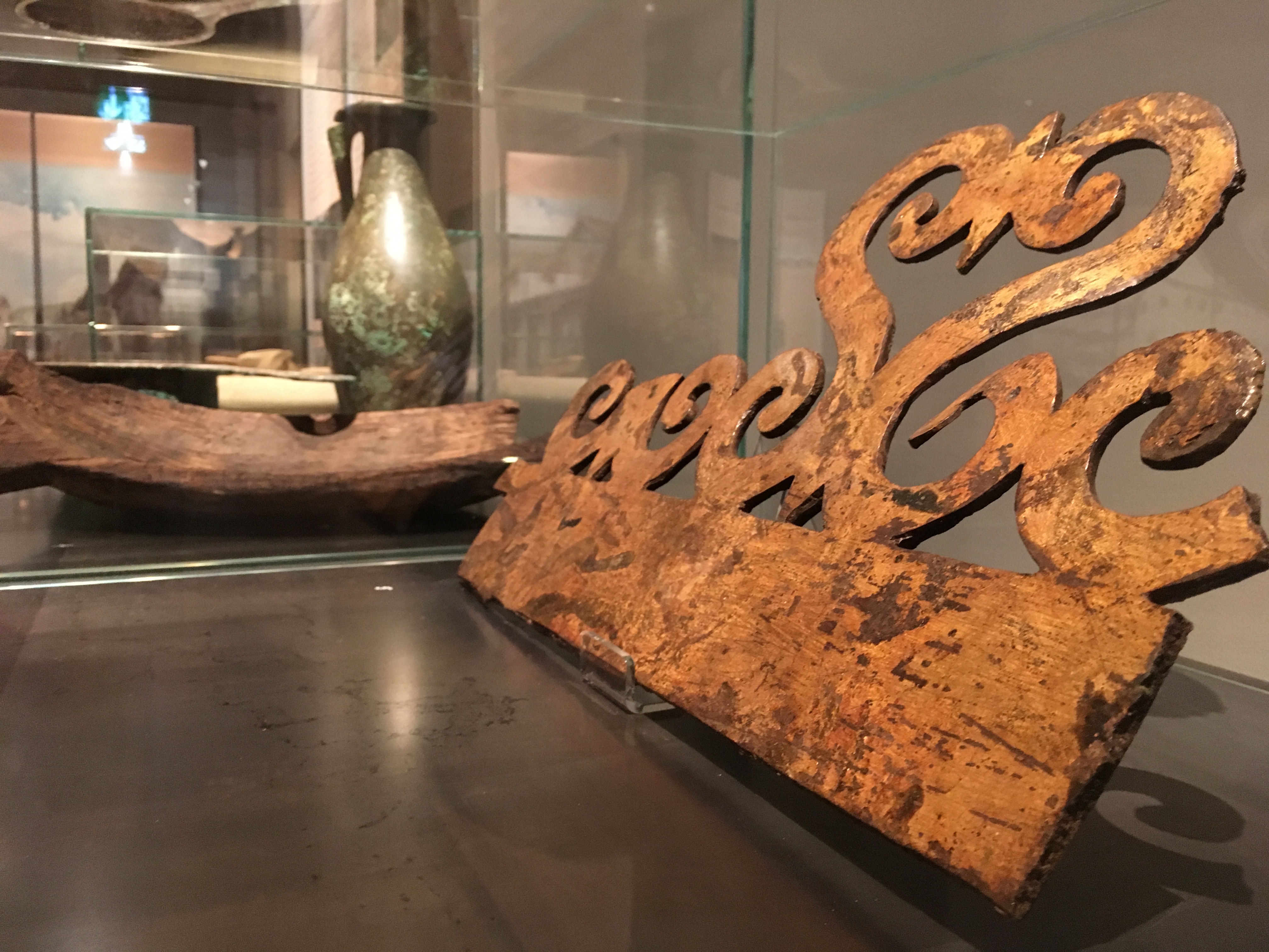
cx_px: 634
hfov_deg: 61.7
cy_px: 476
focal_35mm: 29
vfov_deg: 48.2
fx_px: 1063
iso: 200
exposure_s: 1/17
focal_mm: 4.15
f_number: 2.2
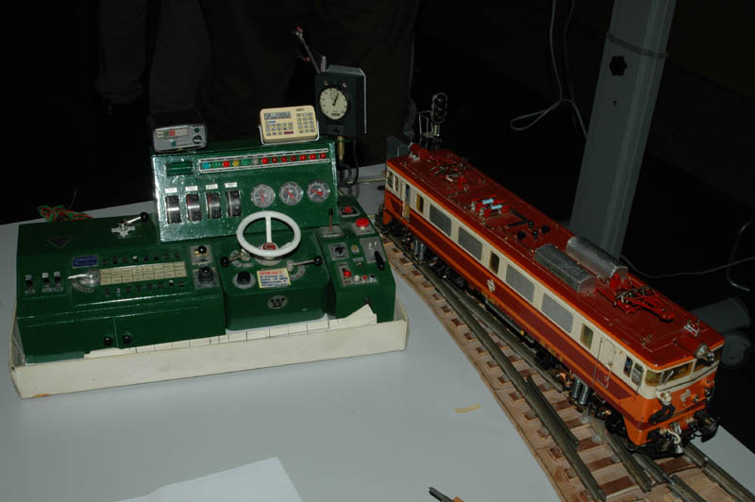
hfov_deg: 46.4
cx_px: 378
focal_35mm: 42
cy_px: 251
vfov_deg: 31.8
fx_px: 880
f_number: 16
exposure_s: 1/60
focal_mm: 28
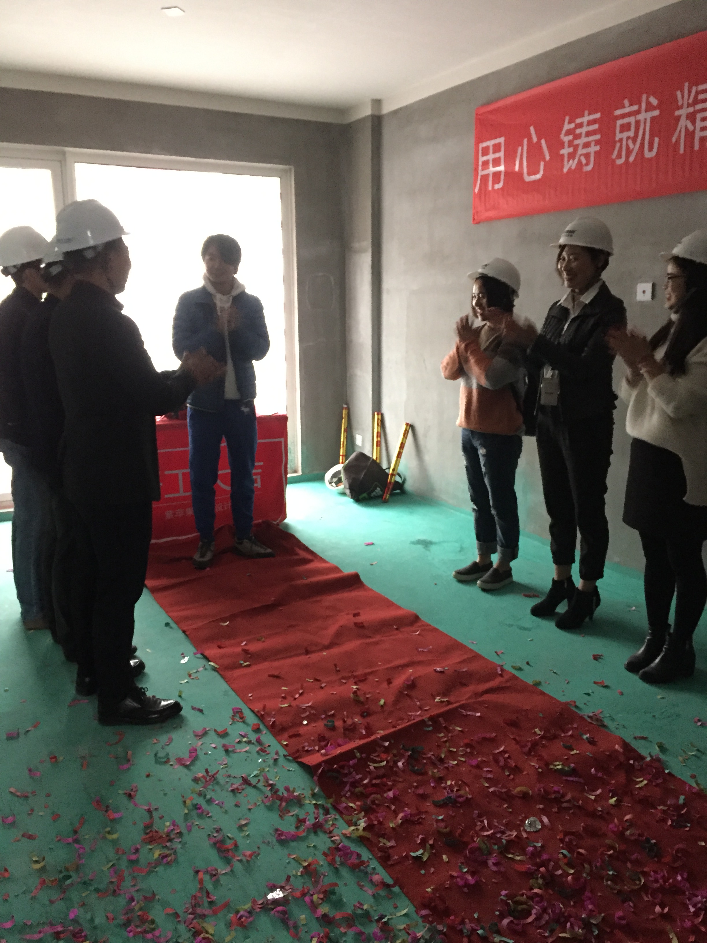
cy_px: 472
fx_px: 790
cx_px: 354
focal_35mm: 29
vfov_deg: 61.7
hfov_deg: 48.2
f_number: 2.2
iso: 640
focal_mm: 4.15
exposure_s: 1/17
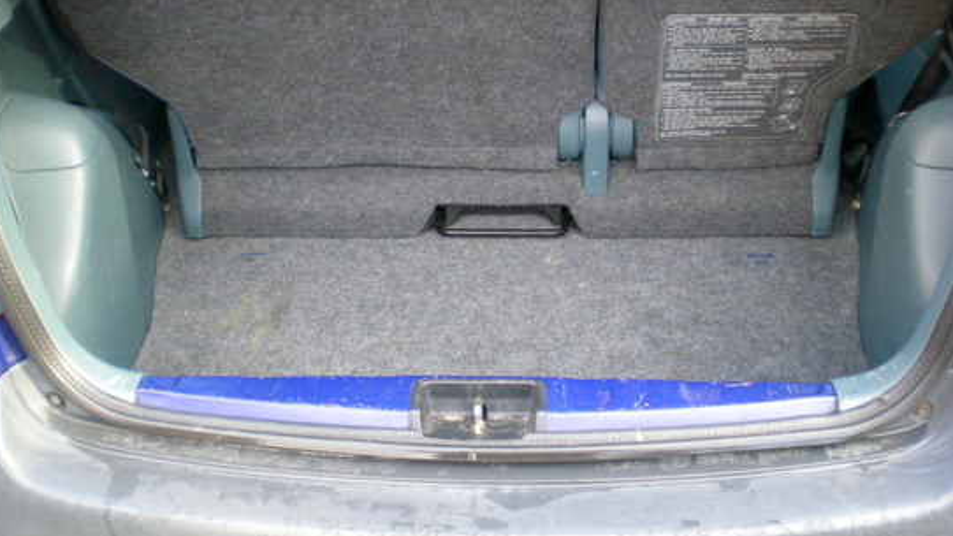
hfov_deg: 48.4
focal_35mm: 42
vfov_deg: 28.2
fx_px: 1061
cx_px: 471
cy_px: 193
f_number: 3.1
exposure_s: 1/40
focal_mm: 6.3
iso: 200
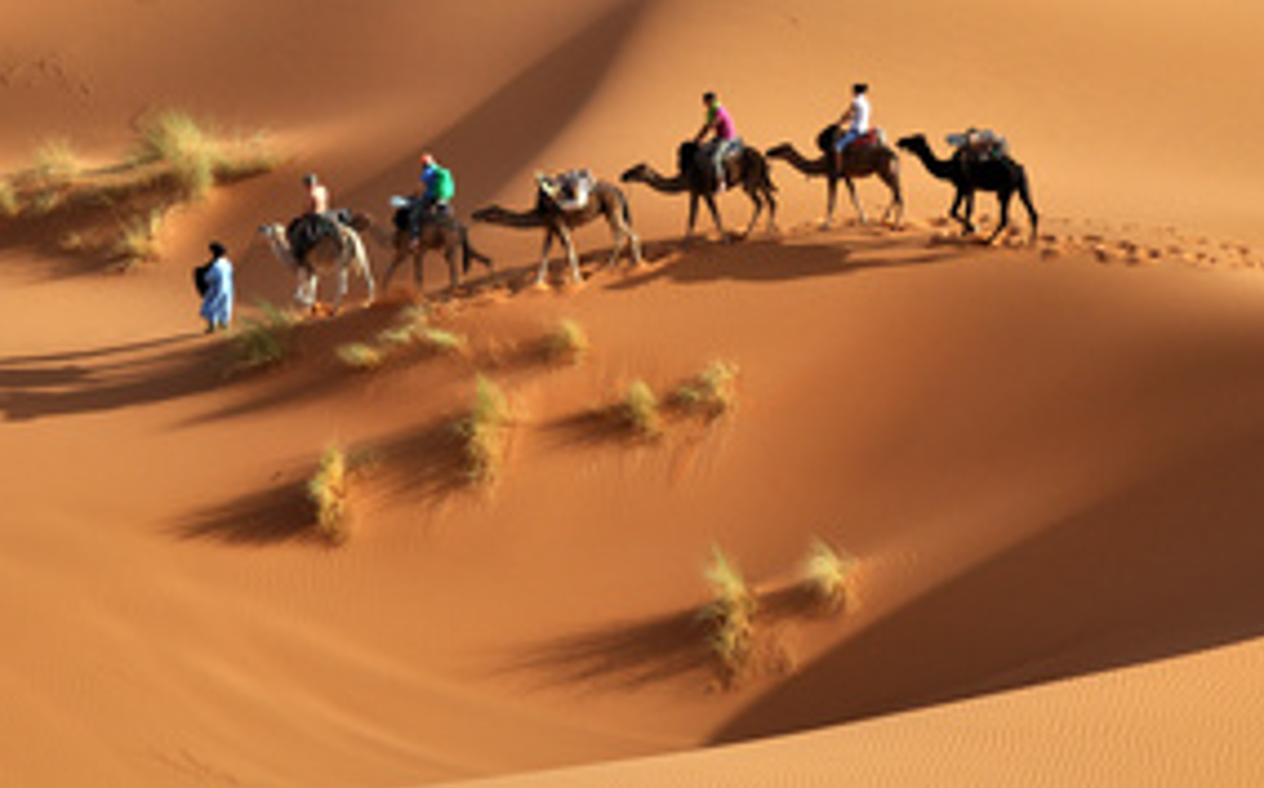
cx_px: 759
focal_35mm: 151
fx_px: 5198
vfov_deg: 8.7
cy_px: 325
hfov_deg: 13.9
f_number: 5.6
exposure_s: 1/1250
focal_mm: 66
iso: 200
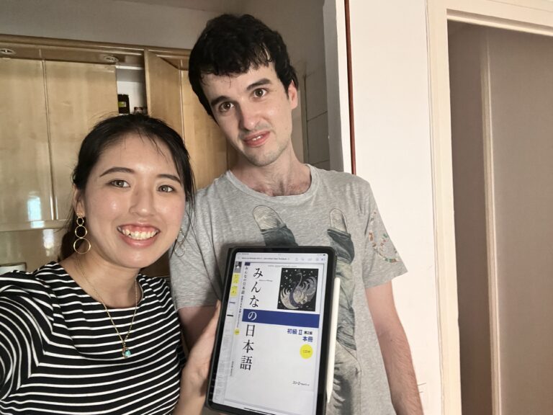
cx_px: 276
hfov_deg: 73.9
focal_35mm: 23
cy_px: 208
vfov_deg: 58.9
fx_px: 367
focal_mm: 2.71
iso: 400
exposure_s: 1/39
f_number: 2.2
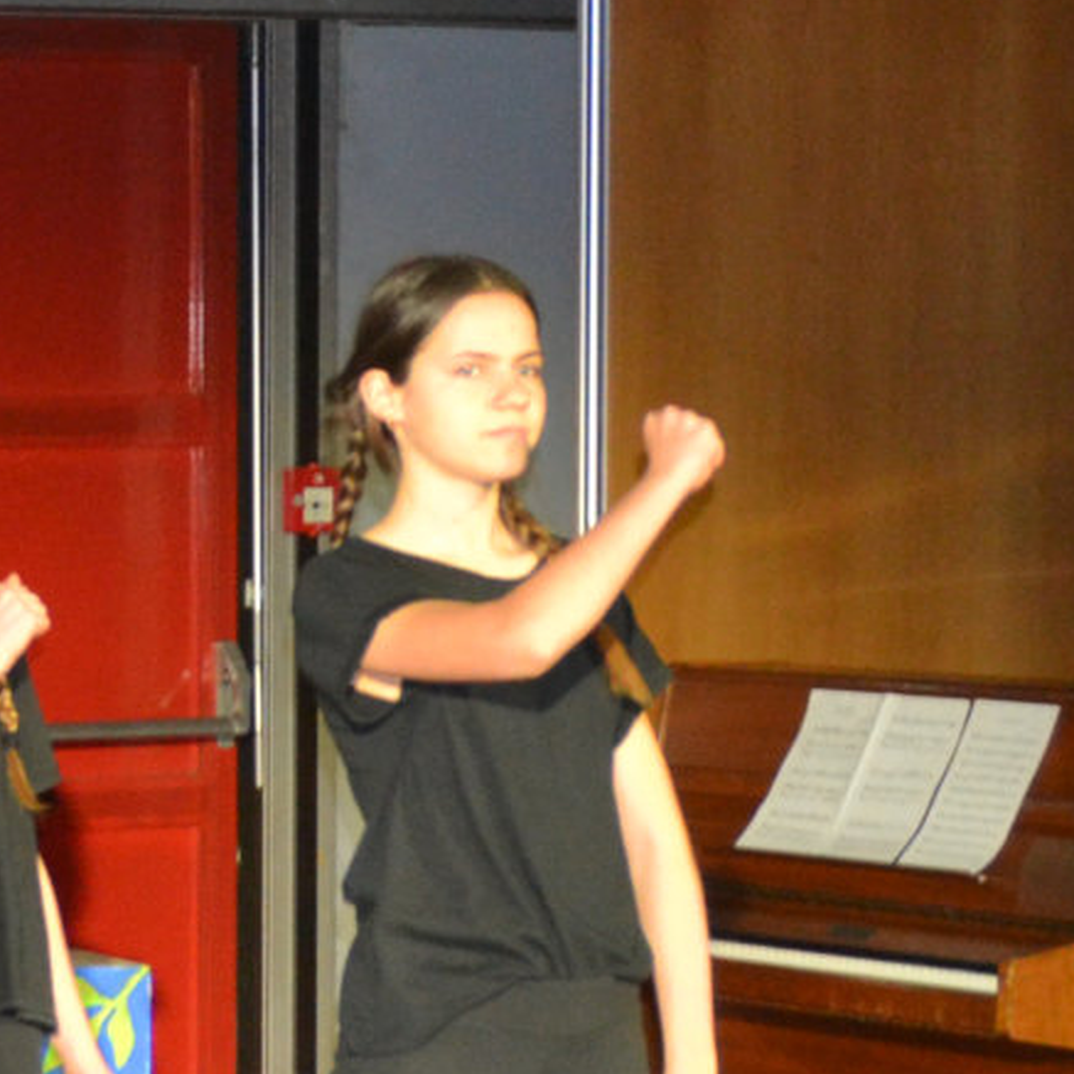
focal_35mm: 188
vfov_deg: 9.3
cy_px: 708
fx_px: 6599
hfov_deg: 8.8
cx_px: -1042
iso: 1100
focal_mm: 28
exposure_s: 1/60
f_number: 4
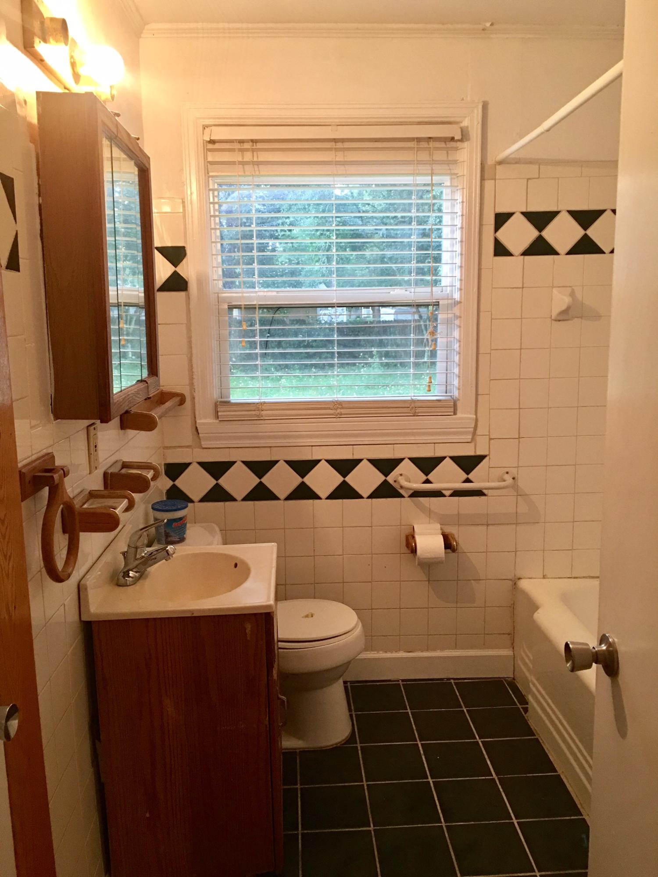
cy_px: 438
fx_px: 735
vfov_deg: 61.7
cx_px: 329
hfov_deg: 48.2
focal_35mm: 29
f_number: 2.2
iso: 80
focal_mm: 4.15
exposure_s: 1/10
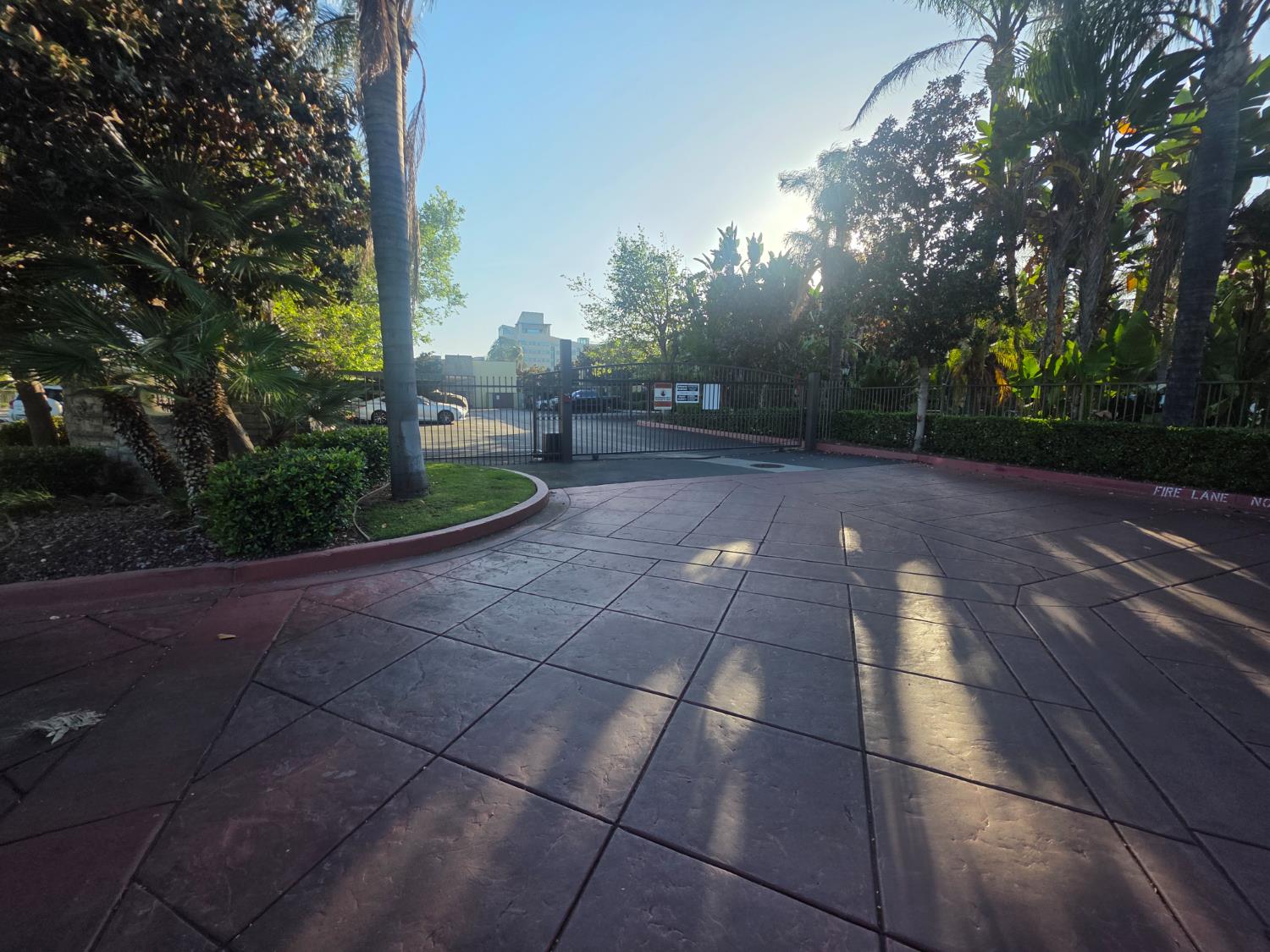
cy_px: 476
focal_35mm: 13
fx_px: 477
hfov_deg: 106.2
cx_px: 635
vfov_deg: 89.9
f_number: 1.9
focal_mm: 2.2
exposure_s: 1/694
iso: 40
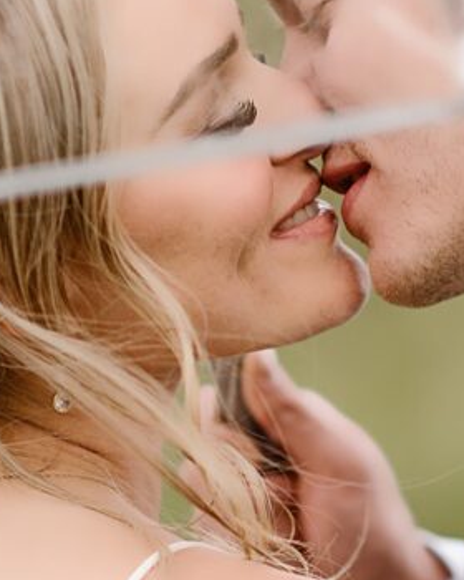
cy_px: 593
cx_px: 222
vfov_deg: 8.2
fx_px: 4000
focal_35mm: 233
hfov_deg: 6.6
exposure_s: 1/2000
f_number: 2
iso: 400
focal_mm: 85
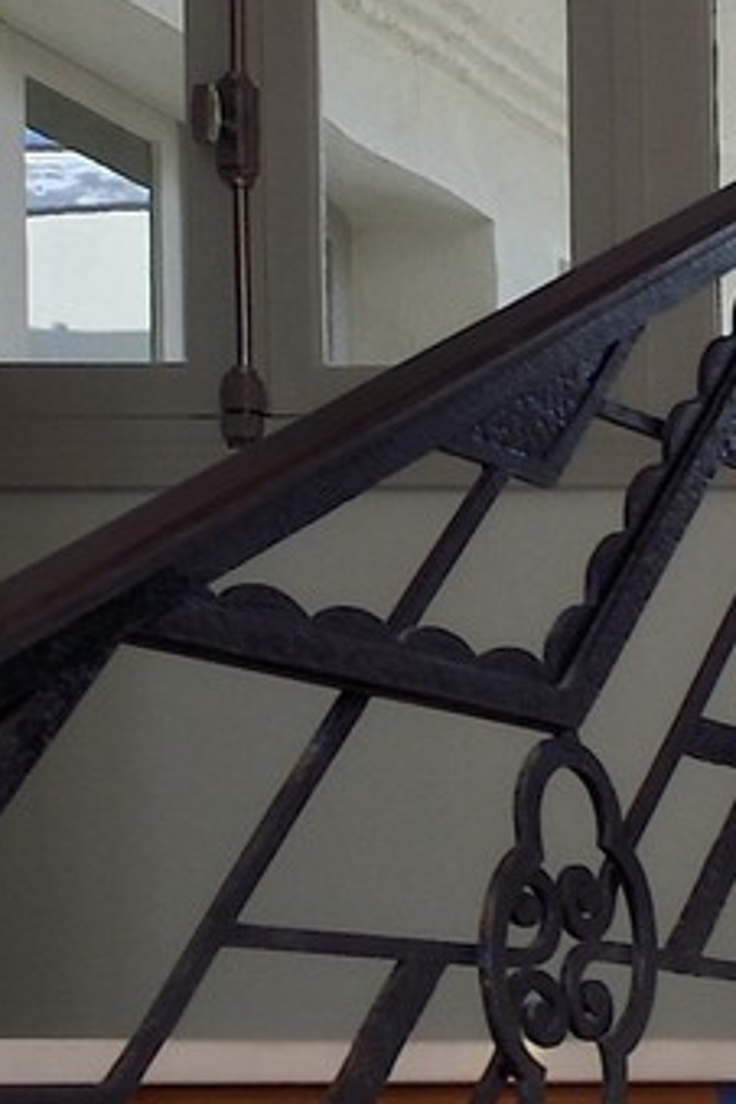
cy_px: 1420
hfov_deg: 9.6
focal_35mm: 99
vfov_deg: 19.1
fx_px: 3036
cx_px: 2403
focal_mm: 14
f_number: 9
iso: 200
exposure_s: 1/100
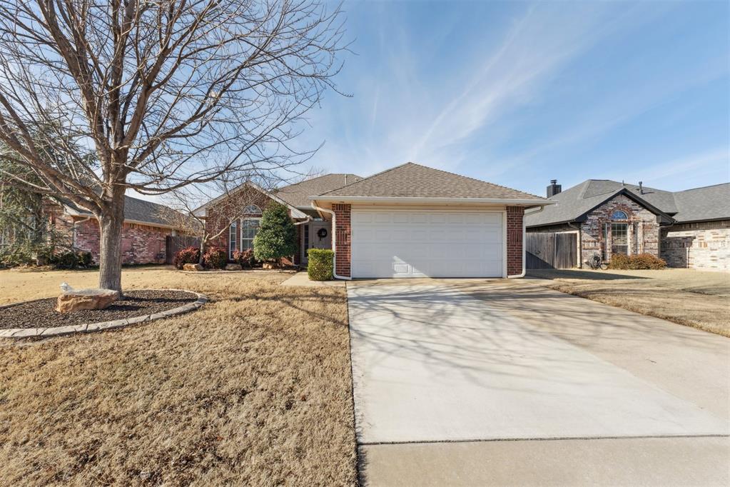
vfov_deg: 77.3
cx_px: 365
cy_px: 244
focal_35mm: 15
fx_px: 304
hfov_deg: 100.4
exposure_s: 1/400
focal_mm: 10
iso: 100
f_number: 8
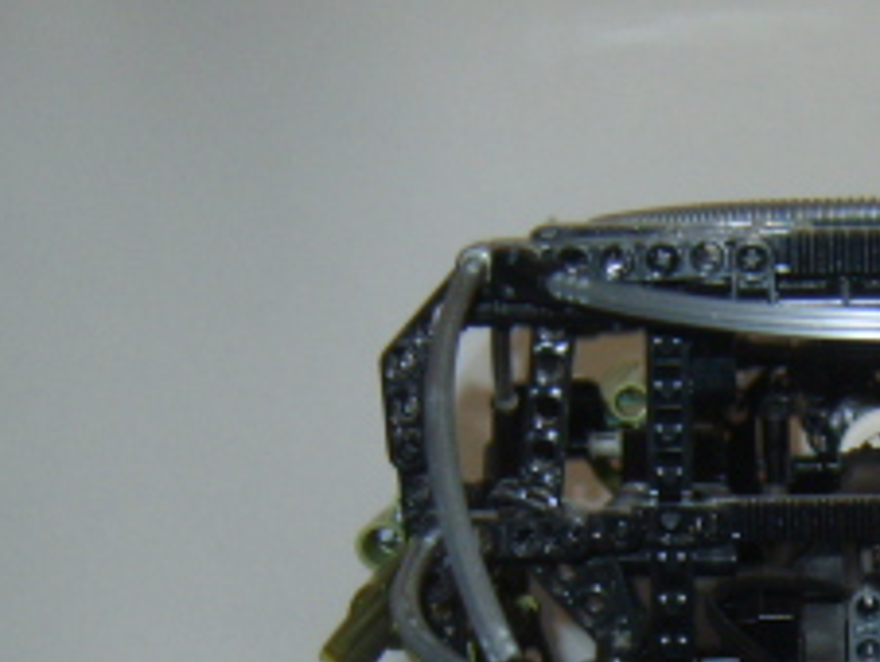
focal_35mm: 99
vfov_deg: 14.3
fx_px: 2519
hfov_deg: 19.1
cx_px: 923
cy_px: 892
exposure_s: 1/30
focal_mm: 7.4
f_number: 2.8
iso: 100
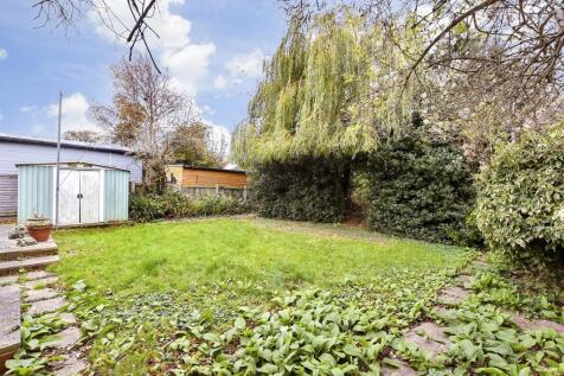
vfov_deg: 77.3
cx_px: 282
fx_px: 235
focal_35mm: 15
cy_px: 188
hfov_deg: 100.4
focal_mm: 10
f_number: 8
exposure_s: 1/100
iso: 2500
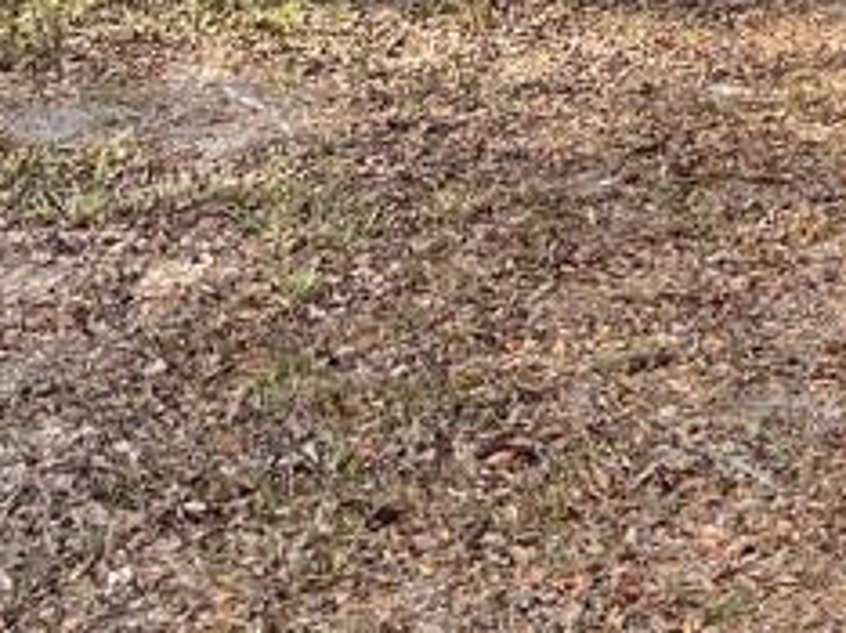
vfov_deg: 11.4
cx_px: 683
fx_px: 2783
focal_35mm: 114
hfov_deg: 17.1
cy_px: -731
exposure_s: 1/567
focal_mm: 5.7
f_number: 1.5
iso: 50
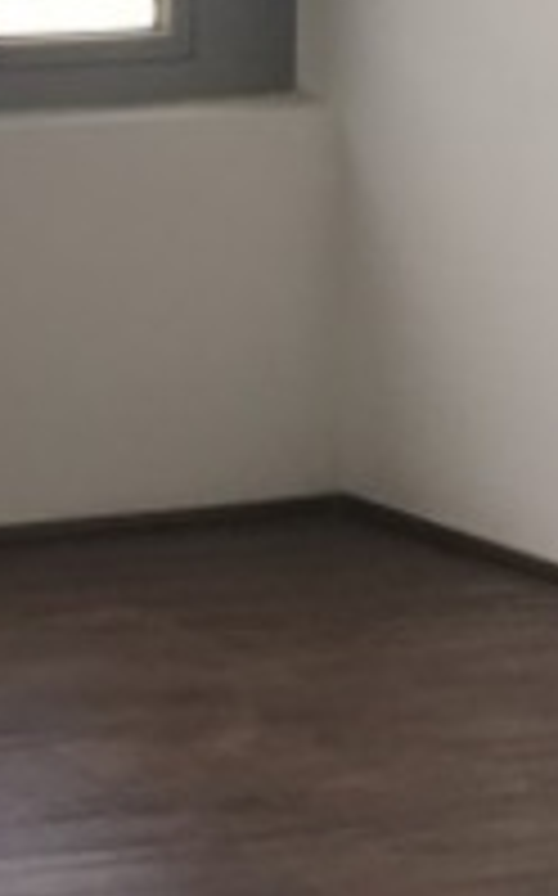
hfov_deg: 7.1
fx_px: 4023
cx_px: -1084
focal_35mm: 165
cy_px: -396
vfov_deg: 12.2
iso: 25
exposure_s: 1/175
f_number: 2.2
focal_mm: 4.15
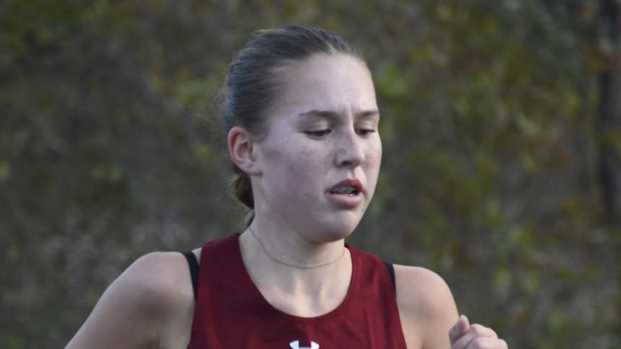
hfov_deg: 3.7
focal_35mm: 578
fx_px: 9520
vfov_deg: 2.1
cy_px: 329
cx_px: 299
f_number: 5.3
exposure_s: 1/1000
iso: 1000
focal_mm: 210
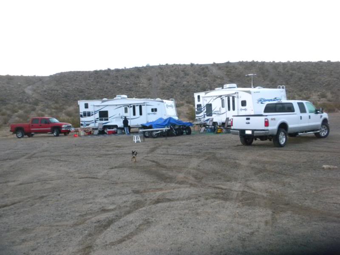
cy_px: 128
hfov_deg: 50.1
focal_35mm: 37
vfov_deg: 38.7
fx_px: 363
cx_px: 170
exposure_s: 1/61.6
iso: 461
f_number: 3.5
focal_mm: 6.6
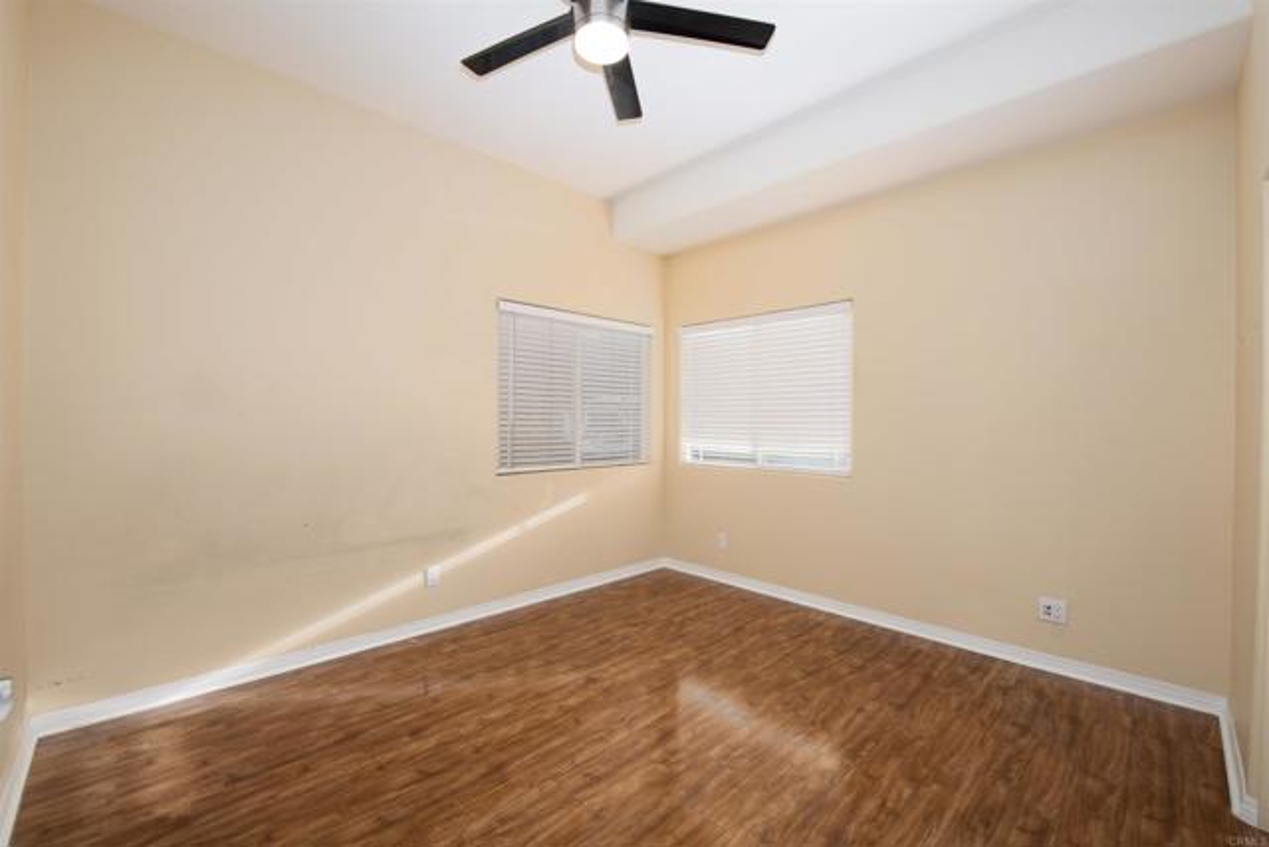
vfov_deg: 77.4
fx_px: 529
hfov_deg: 100.4
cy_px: 424
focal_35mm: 15
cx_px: 634
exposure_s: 1/200
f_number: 8
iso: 320
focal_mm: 15
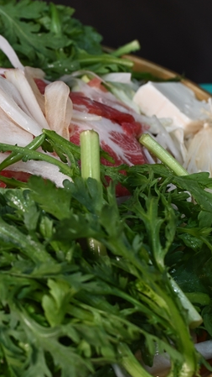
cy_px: 199
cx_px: 1
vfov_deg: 27.5
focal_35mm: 77
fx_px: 768
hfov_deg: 15.4
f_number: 6.3
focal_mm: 33
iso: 500
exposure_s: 1/30
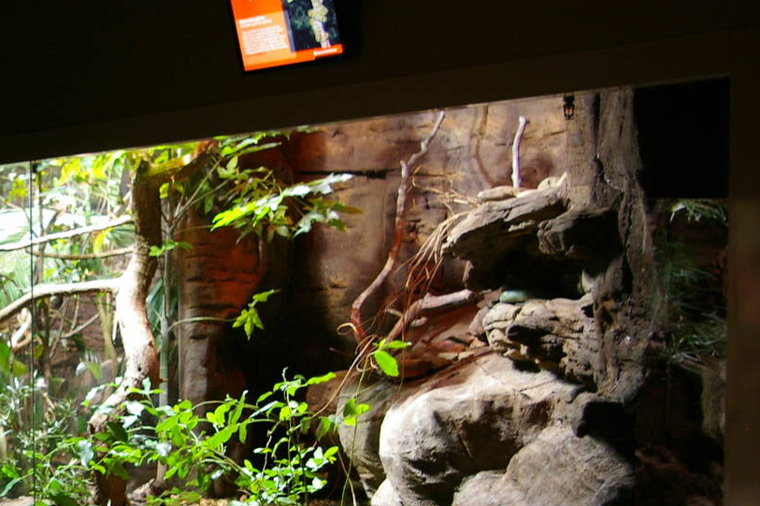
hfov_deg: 30.9
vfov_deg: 21.6
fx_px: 1308
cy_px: 411
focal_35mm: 62
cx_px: 71
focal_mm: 21
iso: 400
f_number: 4
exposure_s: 1/10
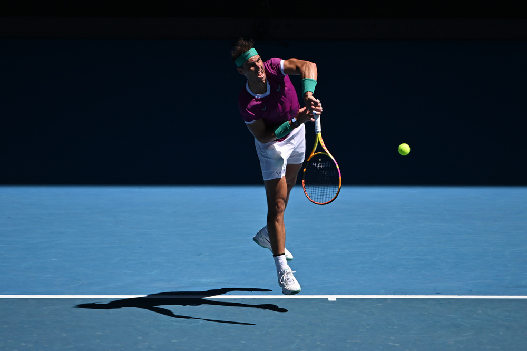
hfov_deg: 4.0
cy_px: 176
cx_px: 264
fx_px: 7463
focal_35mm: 510
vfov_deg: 2.7
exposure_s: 1/4000
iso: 200
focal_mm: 340
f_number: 4
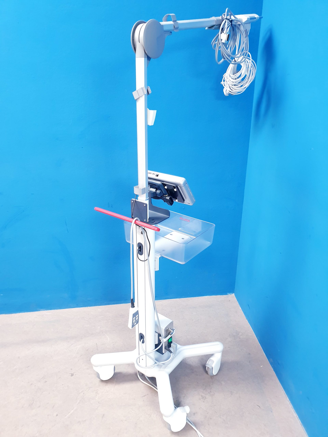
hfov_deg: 53.1
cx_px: 164
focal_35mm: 26
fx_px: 328
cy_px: 218
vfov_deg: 67.3
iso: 320
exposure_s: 1/33
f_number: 2.4
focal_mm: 4.3
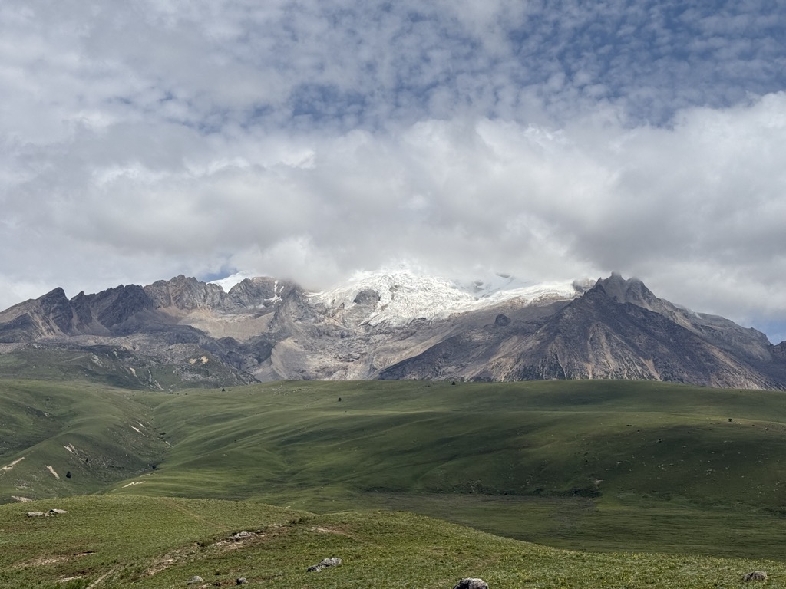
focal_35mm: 48
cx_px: 393
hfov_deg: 39.7
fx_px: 1090
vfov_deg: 30.3
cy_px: 294
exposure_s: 1/9901
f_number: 1.78
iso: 64
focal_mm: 6.76
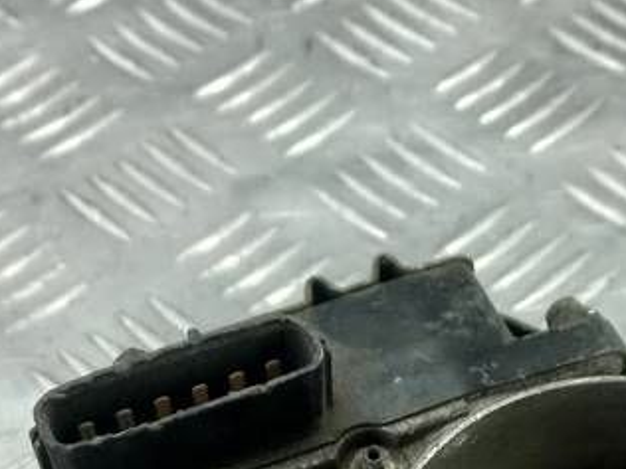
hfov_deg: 24.0
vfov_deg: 16.8
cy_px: 665
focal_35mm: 81
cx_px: 398
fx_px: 1465
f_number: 1.8
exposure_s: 1/50
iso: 80
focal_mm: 4.6
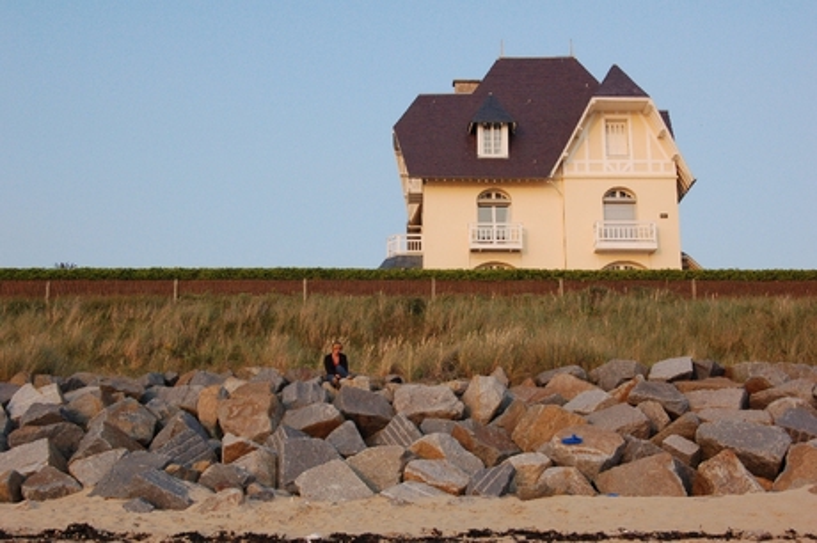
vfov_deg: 28.0
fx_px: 1089
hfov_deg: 41.1
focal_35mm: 48
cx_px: 408
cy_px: 272
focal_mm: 32
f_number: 11
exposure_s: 1/500
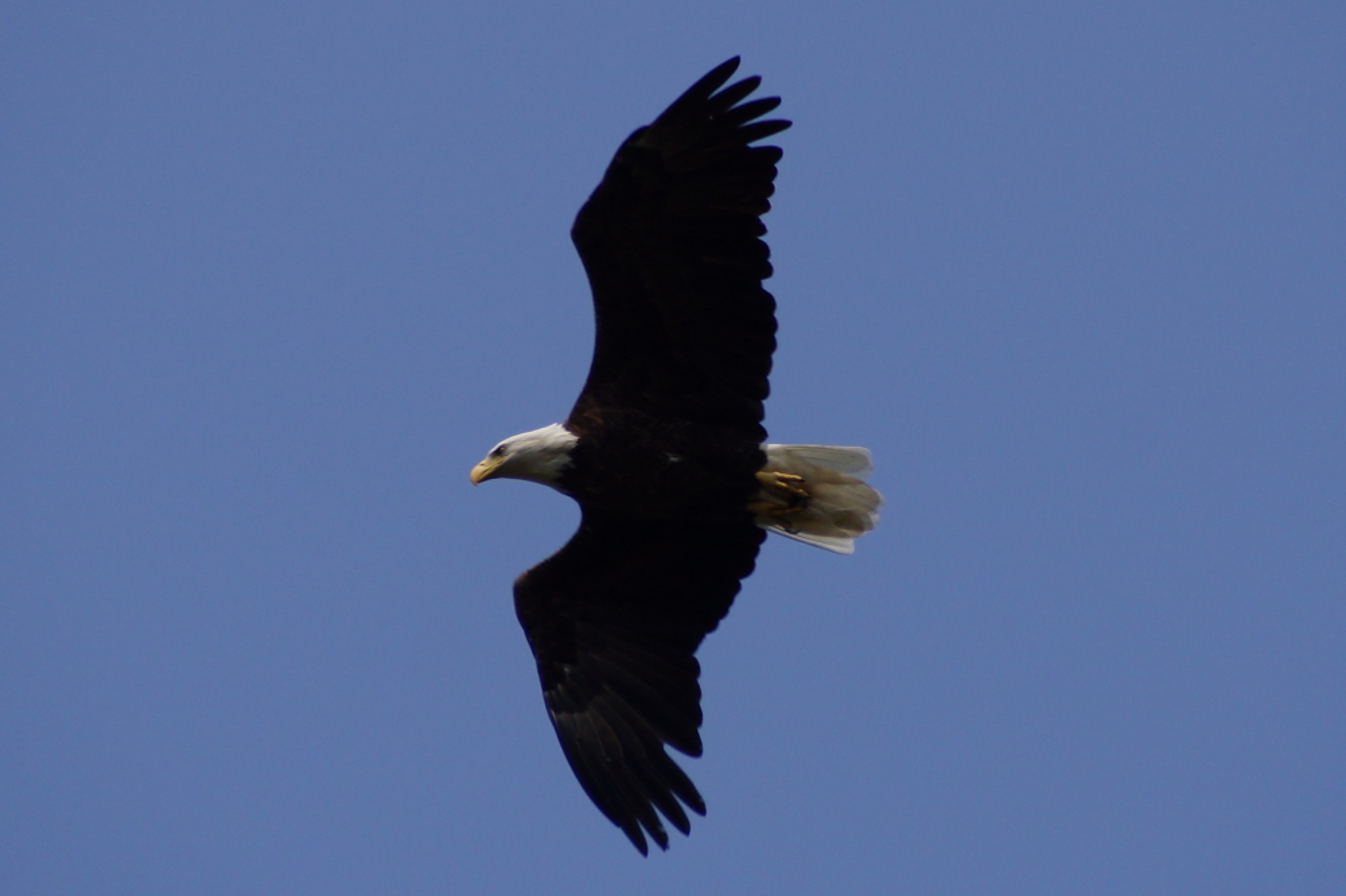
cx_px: 673
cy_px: 448
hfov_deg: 5.5
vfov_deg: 3.7
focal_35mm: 375
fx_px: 14015
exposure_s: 1/400
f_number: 6.3
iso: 125
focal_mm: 250
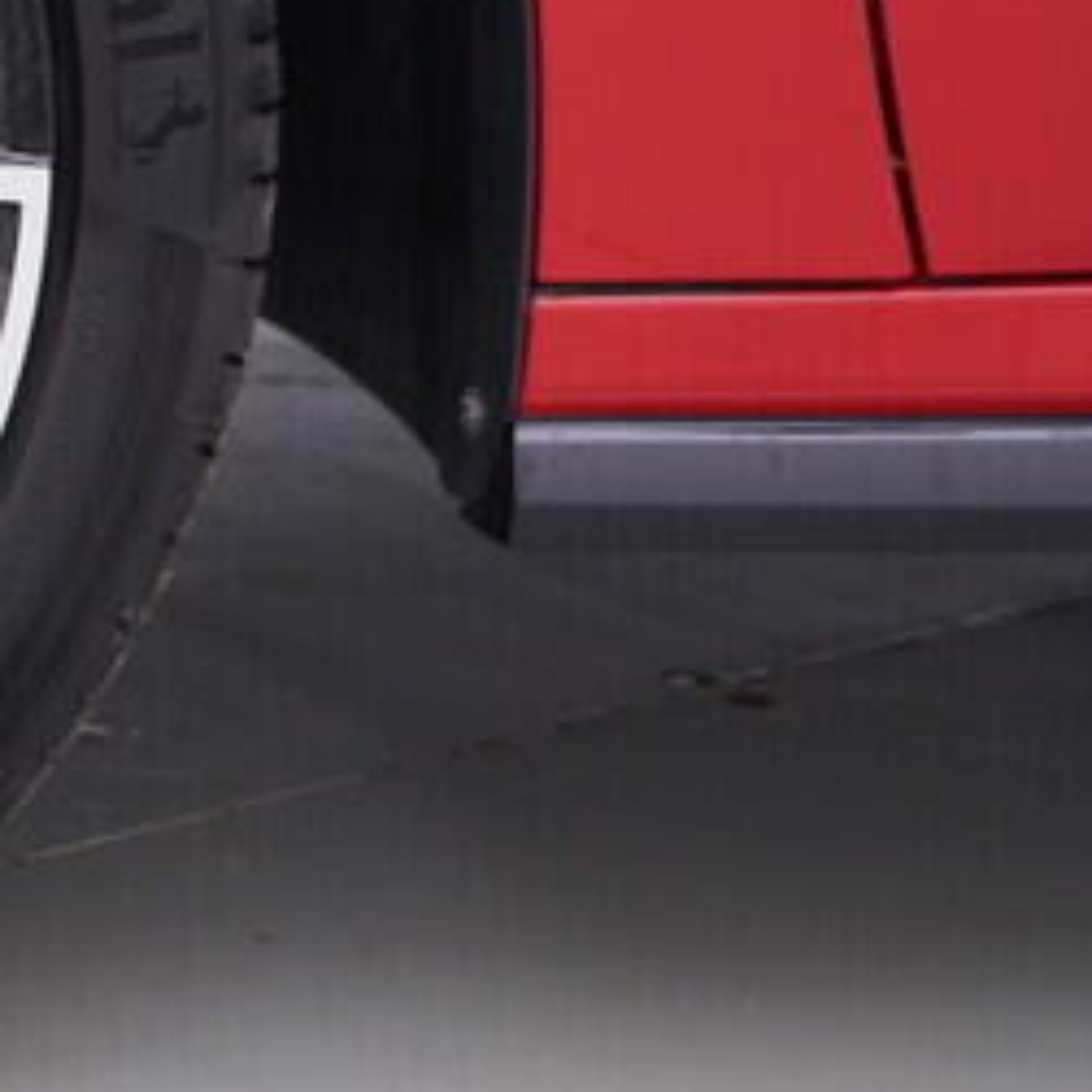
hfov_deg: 12.8
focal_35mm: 125
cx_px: -835
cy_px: 63
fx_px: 4461
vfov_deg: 13.8
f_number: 3.2
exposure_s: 1/50
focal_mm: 24
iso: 125
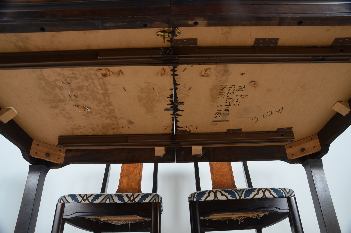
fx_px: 263
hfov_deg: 67.5
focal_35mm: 27
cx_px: 176
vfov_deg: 47.7
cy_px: 116
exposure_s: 1/60
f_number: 7.1
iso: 160
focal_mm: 18
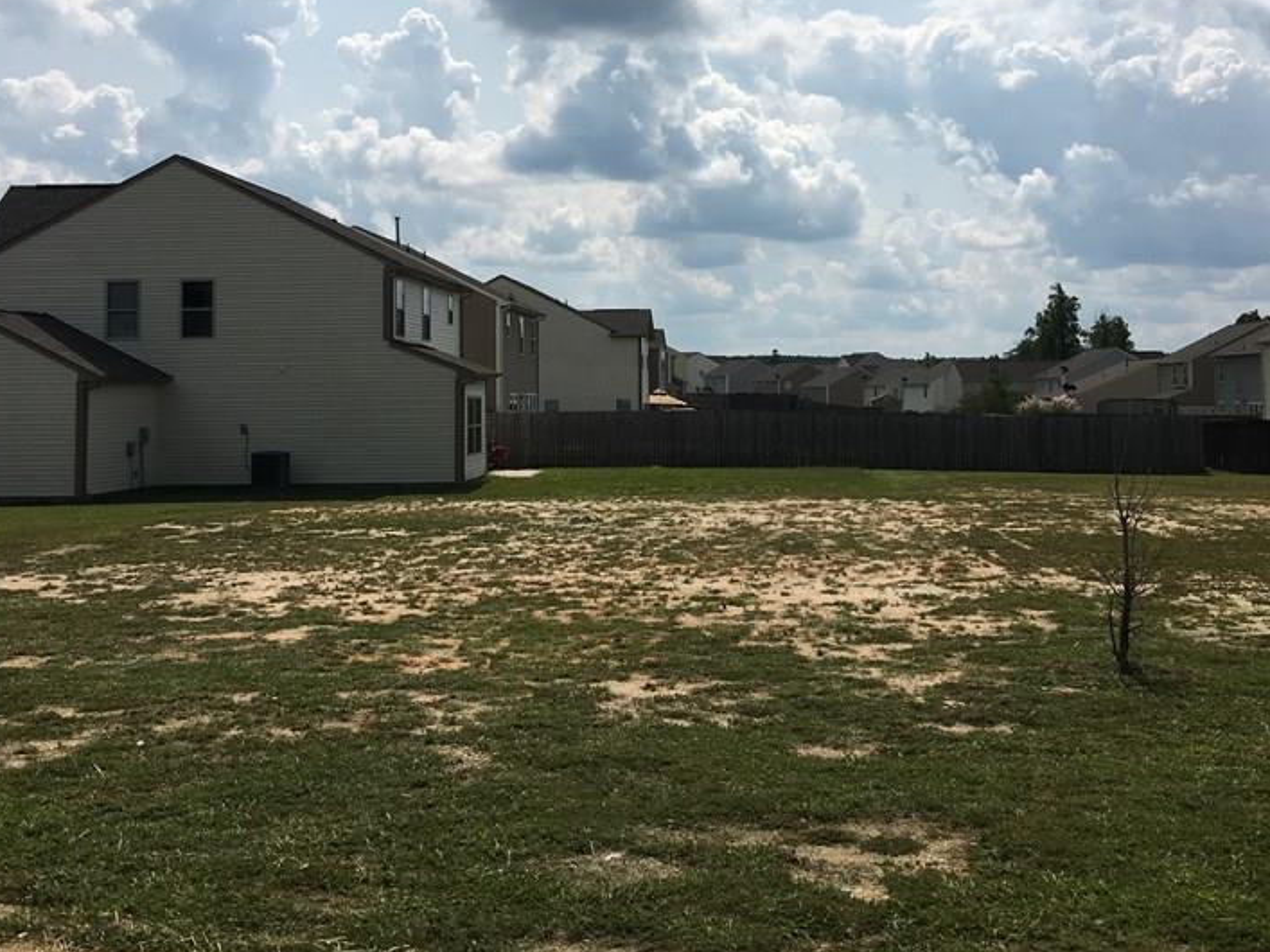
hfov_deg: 44.8
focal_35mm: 42
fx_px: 1541
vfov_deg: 34.1
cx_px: 668
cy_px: 323
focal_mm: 4.15
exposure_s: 1/4049
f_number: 2.2
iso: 25
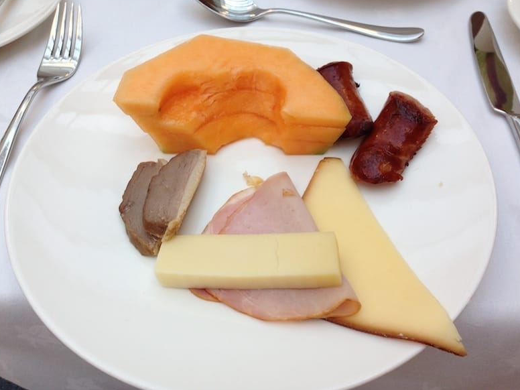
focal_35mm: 34
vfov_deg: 41.8
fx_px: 511
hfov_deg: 54.0
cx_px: 258
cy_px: 191
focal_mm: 4.12
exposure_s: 1/30
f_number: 2.4
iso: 50
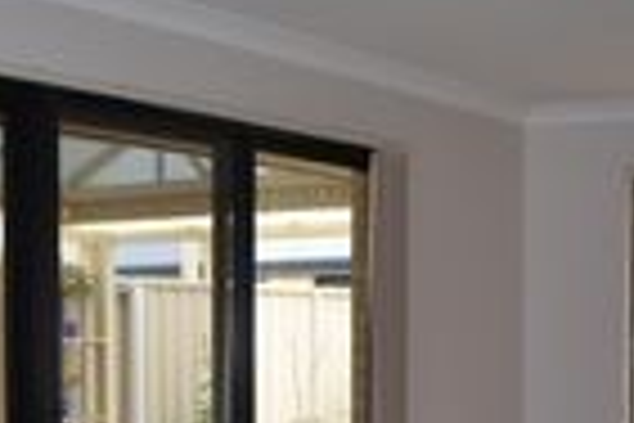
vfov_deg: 11.0
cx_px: 328
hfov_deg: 17.1
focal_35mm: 120
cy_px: 641
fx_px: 2113
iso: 100
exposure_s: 1/125
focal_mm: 24
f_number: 4
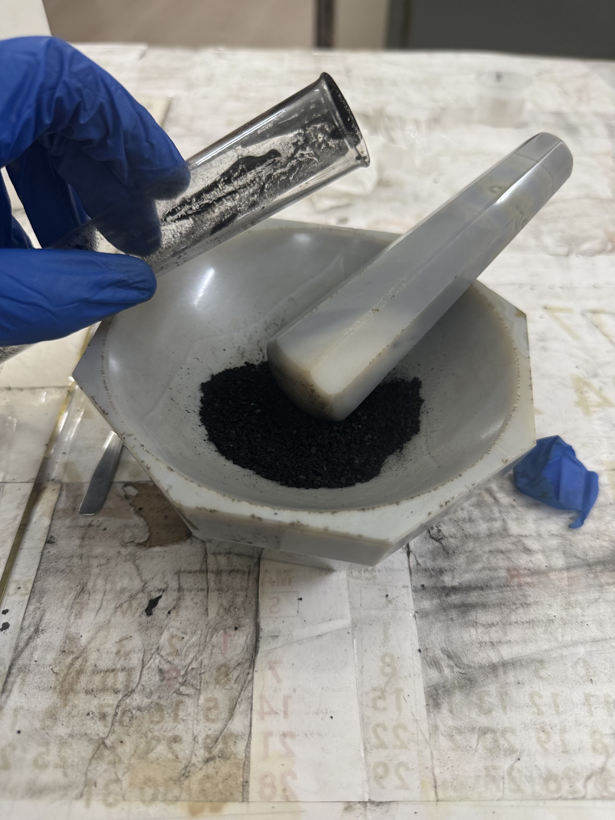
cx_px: 308
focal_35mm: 24
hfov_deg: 56.8
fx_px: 569
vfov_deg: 71.6
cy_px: 410
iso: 160
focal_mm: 6.76
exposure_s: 1/50
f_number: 1.78
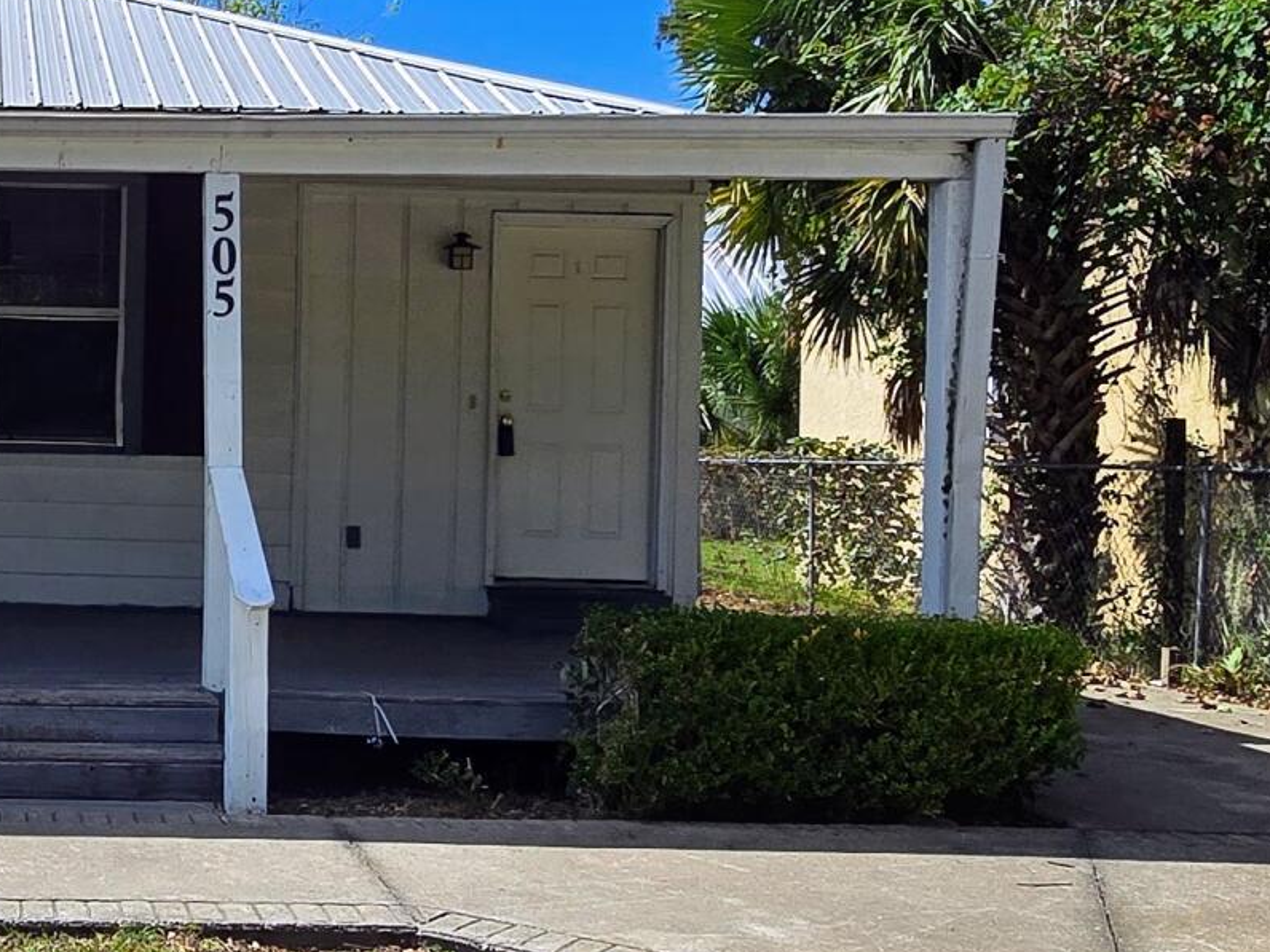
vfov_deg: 29.7
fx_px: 1798
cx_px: -54
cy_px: 446
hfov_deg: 34.6
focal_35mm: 49
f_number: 2.2
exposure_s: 1/2693
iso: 50
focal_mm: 2.2
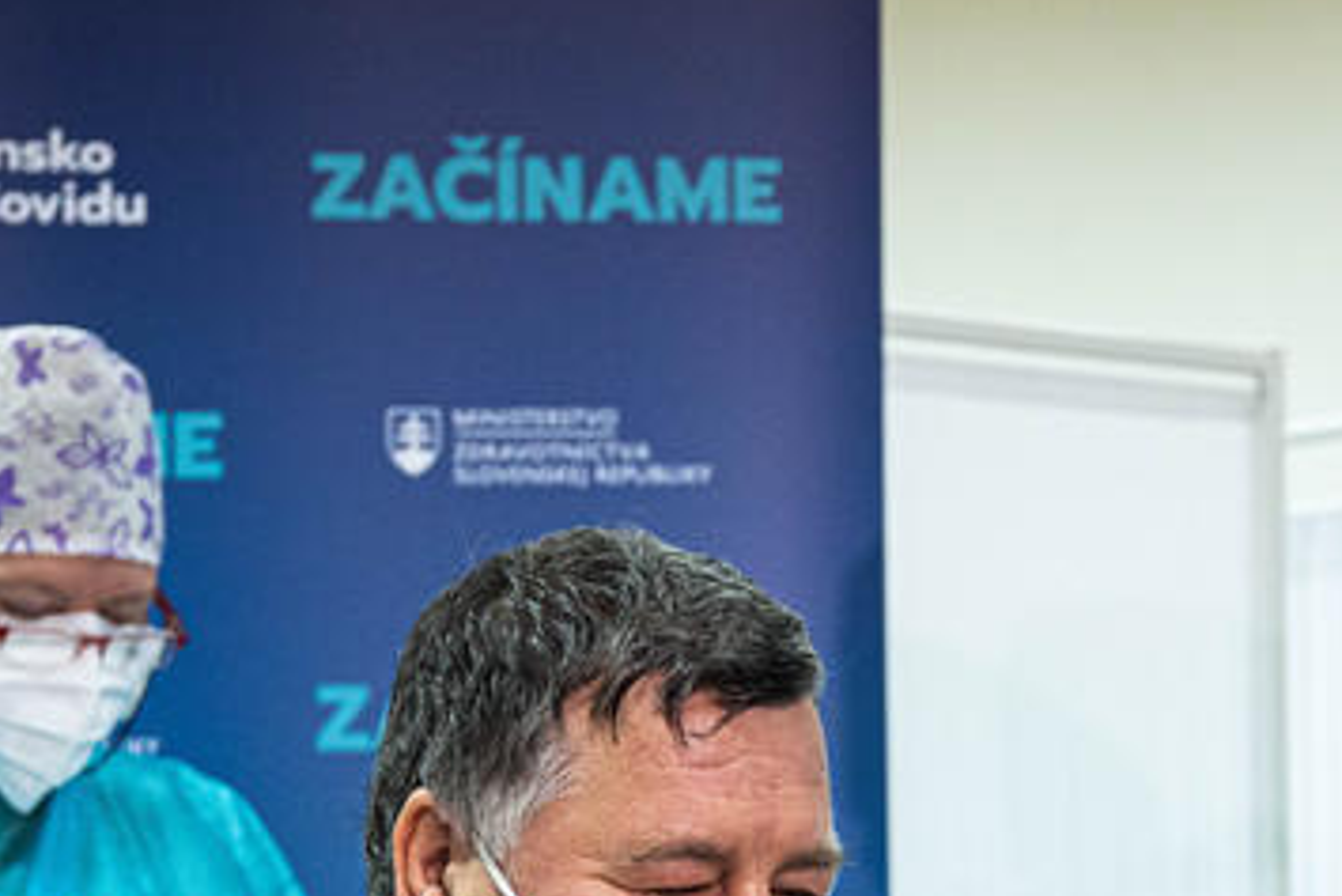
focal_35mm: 114
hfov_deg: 17.9
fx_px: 4251
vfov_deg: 11.7
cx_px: 888
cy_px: 1113
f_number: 2.8
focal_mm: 44
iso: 2000
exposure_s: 1/250
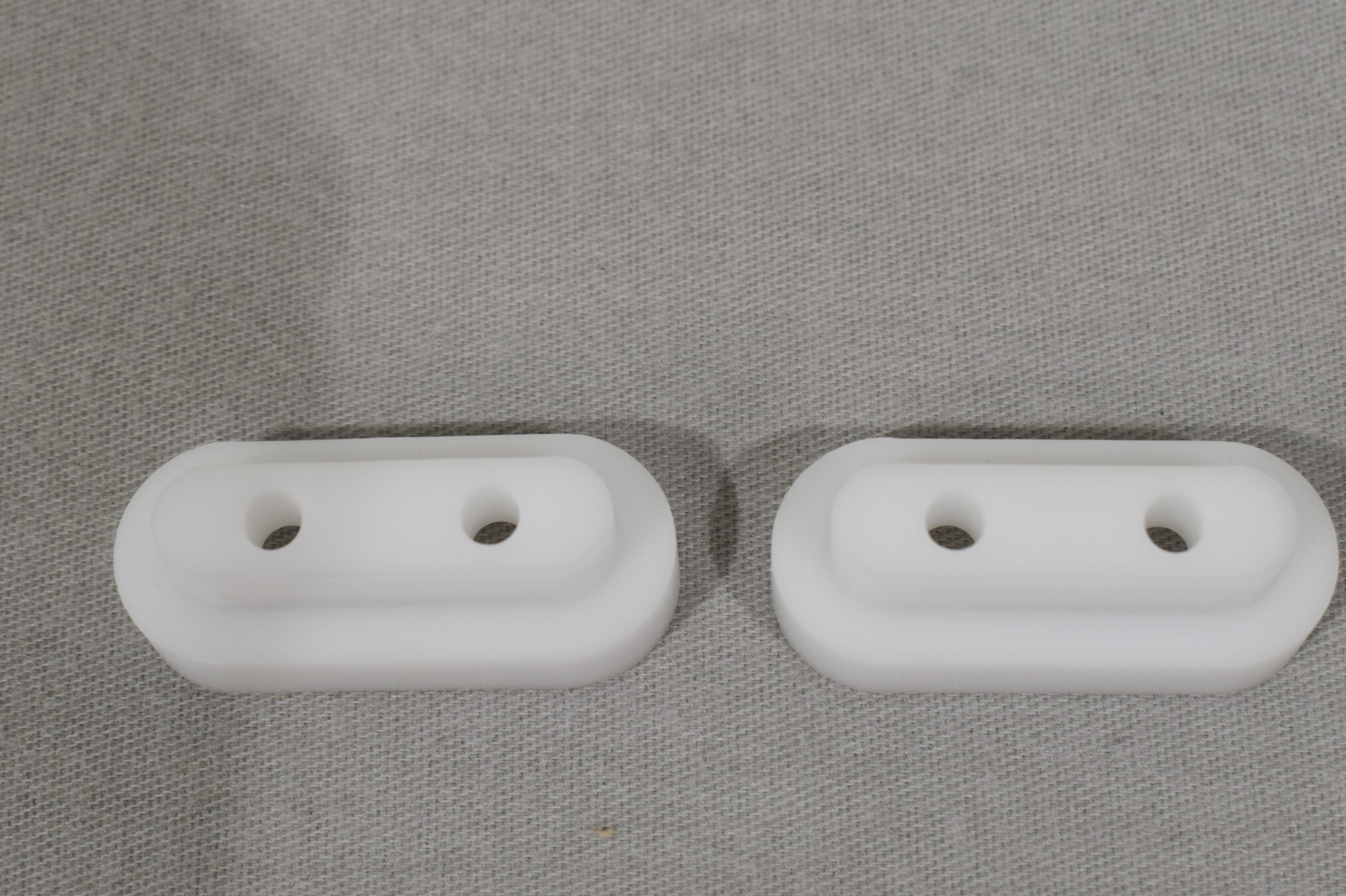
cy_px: 524
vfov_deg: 18.9
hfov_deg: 28.1
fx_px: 2692
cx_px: 728
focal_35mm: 72
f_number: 8
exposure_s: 1/60
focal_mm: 38
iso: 360
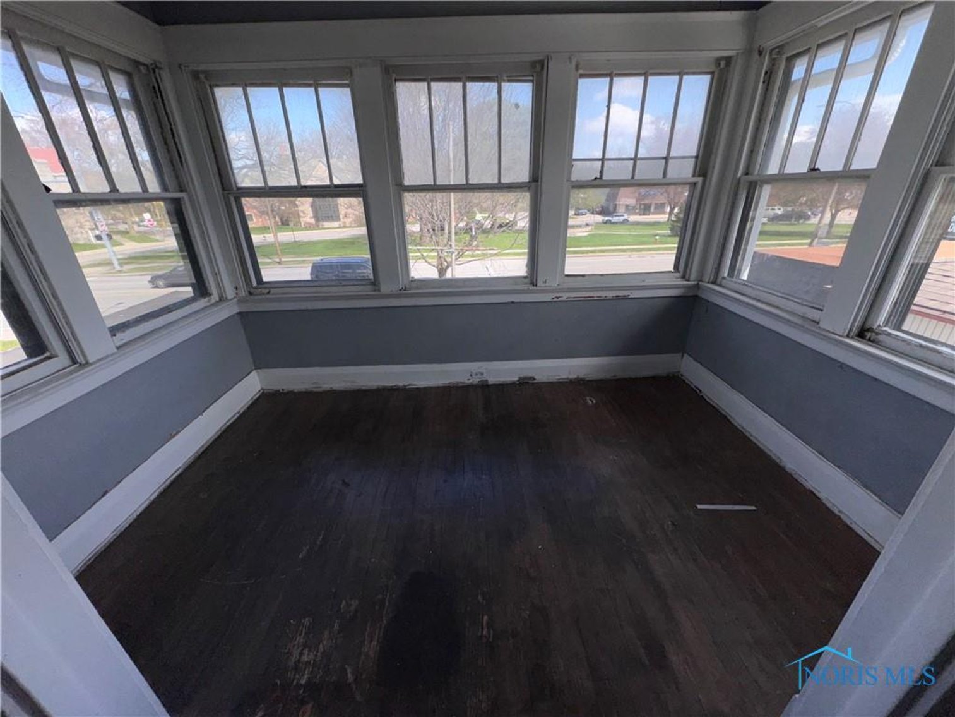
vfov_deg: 85.7
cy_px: 358
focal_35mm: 14
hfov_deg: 102.1
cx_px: 478
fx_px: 386
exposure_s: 1/1034
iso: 32
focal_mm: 2.22
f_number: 2.2
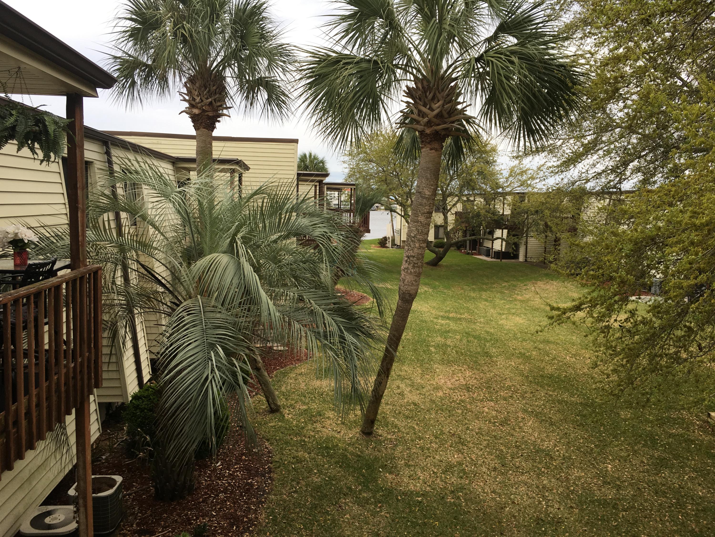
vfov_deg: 48.2
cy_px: 268
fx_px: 599
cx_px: 358
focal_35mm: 29
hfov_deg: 61.7
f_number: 2.2
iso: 25
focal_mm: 4.15
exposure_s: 1/151
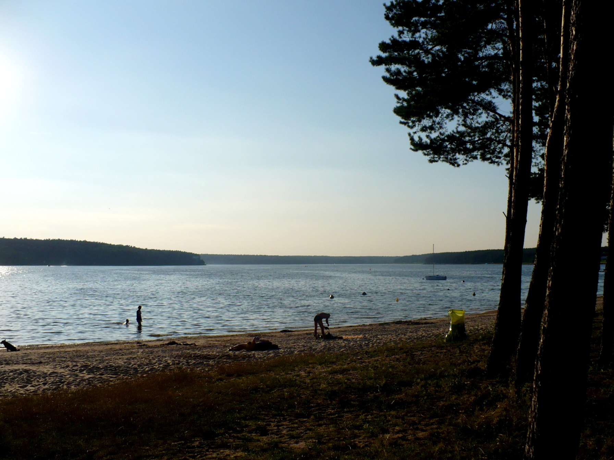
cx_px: 307
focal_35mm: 37
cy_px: 230
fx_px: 656
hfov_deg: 50.1
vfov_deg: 38.7
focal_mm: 6.1
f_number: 8
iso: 100
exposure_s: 1/500
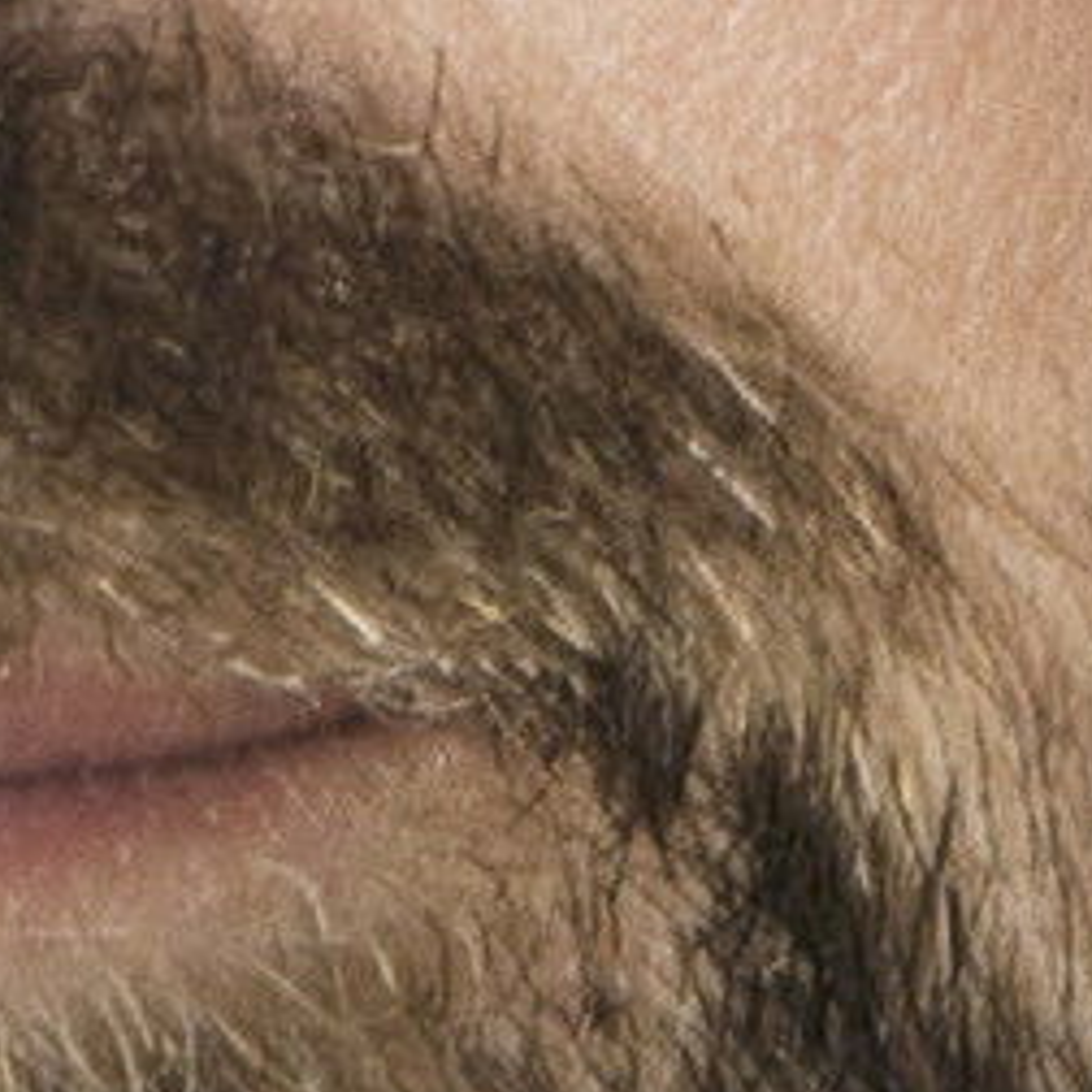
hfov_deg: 4.6
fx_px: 13562
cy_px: -849
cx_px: 312
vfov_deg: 4.6
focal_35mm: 380
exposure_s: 1/125
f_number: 5.6
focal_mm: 50
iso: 125
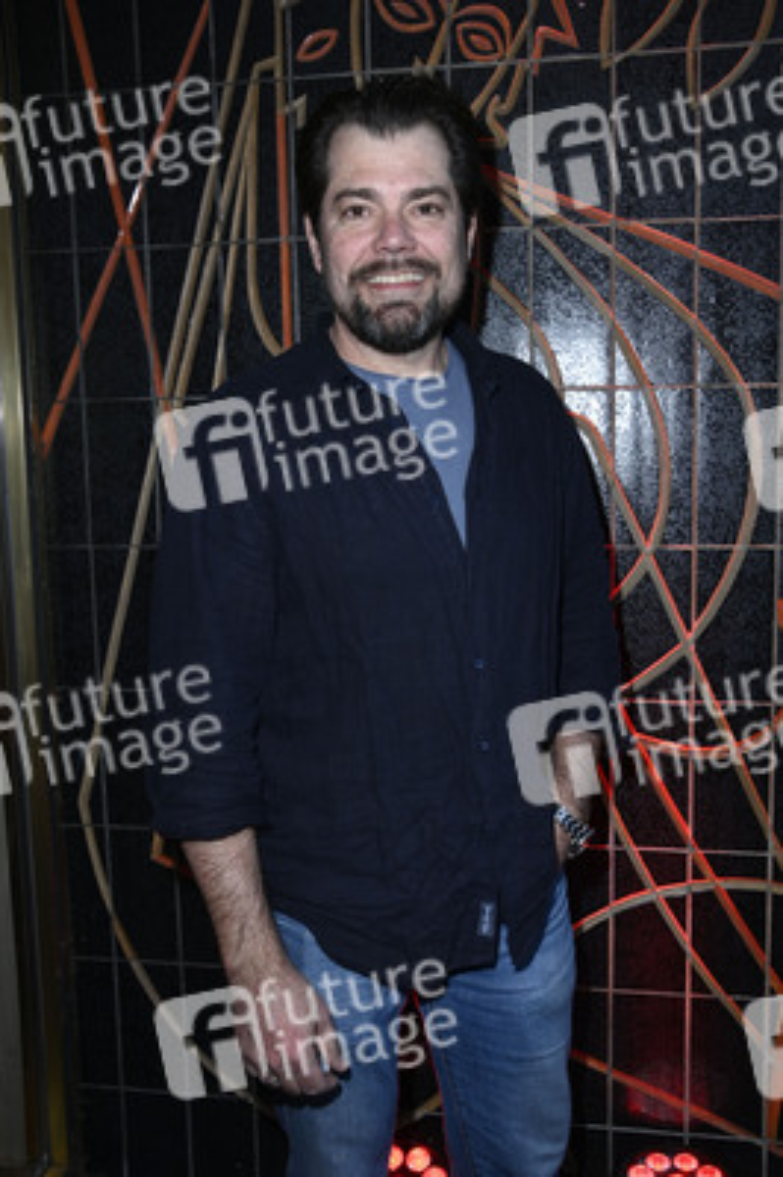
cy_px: 588
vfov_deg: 55.8
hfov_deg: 38.8
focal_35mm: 34
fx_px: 1111
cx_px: 392
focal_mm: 34
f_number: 5.6
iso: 800
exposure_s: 1/250
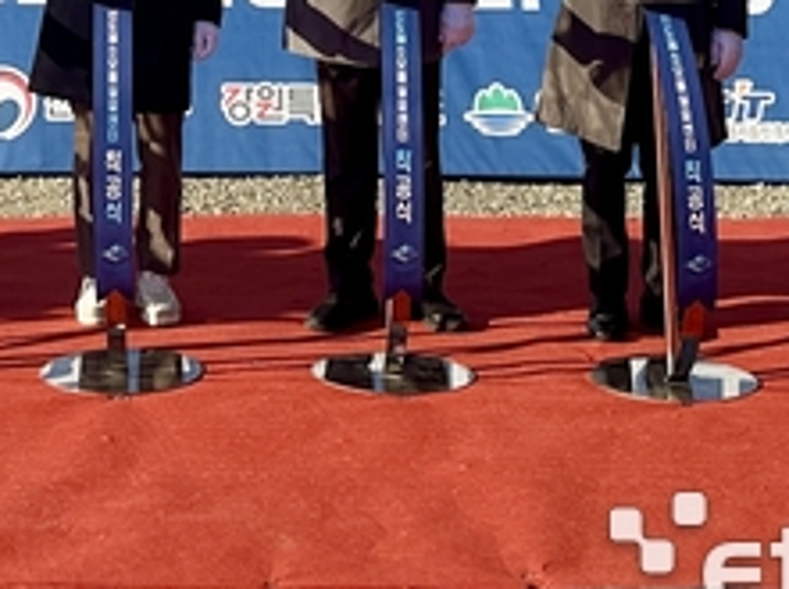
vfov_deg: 17.8
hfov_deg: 25.2
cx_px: 139
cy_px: -221
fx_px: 1729
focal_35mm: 76
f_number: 1.78
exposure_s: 1/5000
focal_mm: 6.86
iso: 80
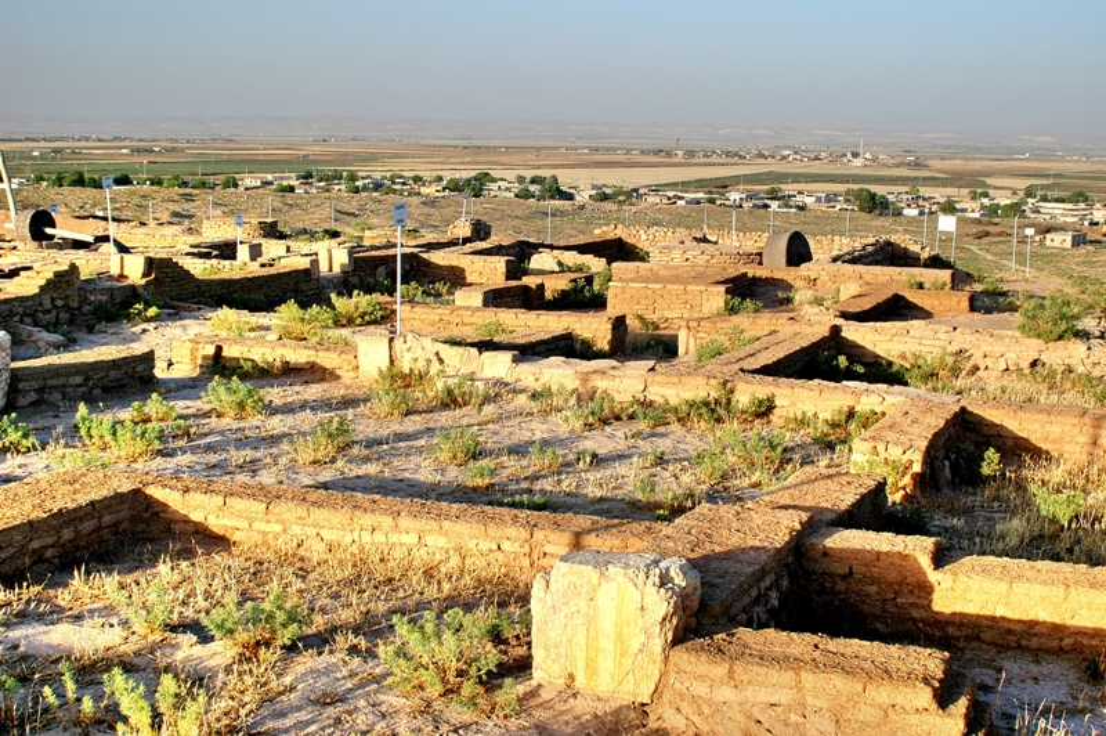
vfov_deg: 26.4
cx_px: 553
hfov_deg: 38.9
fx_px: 1566
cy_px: 368
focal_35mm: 51
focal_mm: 34
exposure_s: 1/250
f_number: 8
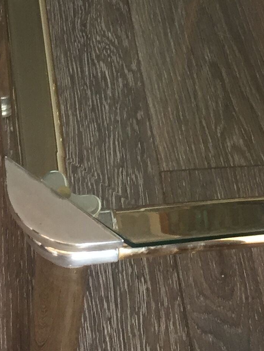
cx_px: 143
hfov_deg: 14.6
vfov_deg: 18.4
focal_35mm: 101
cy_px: -73
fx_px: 1027
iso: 100
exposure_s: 1/33
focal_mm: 4.15
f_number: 2.2
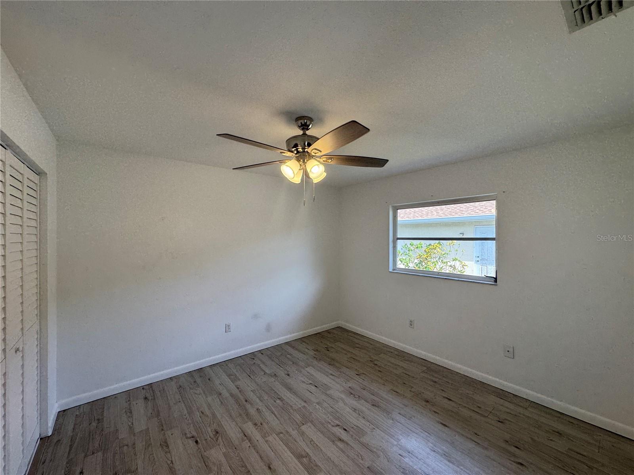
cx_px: 317
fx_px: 256
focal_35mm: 14
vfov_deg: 85.7
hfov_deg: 102.1
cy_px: 238
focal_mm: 2.22
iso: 64
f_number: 2.2
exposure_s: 1/120
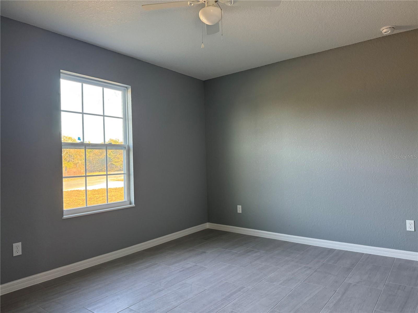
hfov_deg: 71.6
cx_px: 209
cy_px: 156
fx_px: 290
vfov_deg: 56.8
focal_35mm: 24
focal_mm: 6.76
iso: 200
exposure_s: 1/93
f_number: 1.78
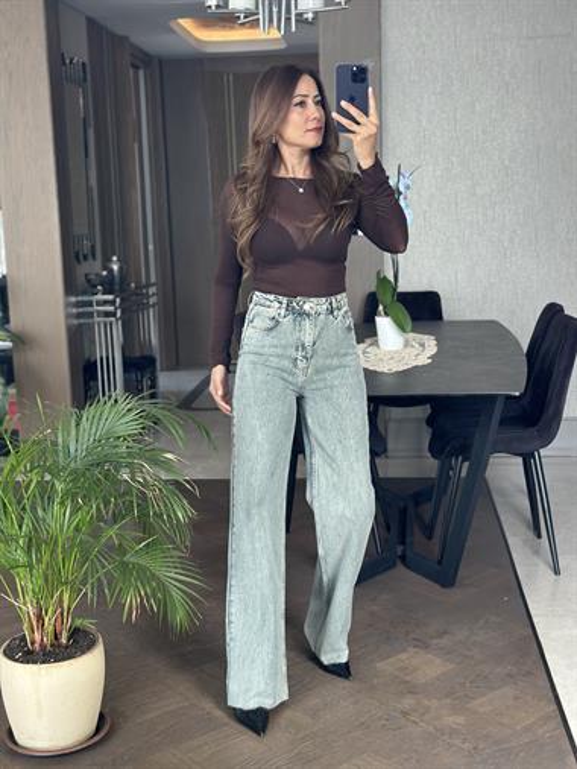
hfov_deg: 30.3
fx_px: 1066
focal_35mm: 48
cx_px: 288
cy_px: 384
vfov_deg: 39.6
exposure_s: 1/102
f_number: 1.78
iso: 125
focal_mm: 6.86
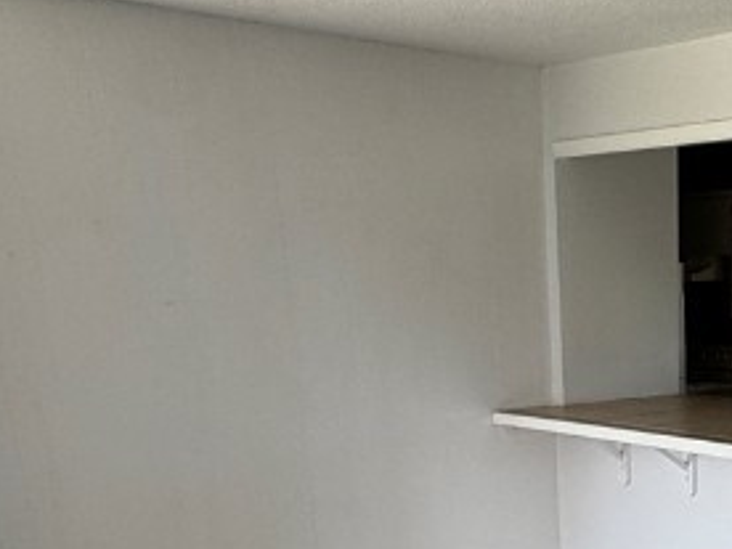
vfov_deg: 25.7
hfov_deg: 34.1
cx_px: 700
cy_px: 621
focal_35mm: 52
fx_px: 1100
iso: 80
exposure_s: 1/99
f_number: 2.2
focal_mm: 2.22
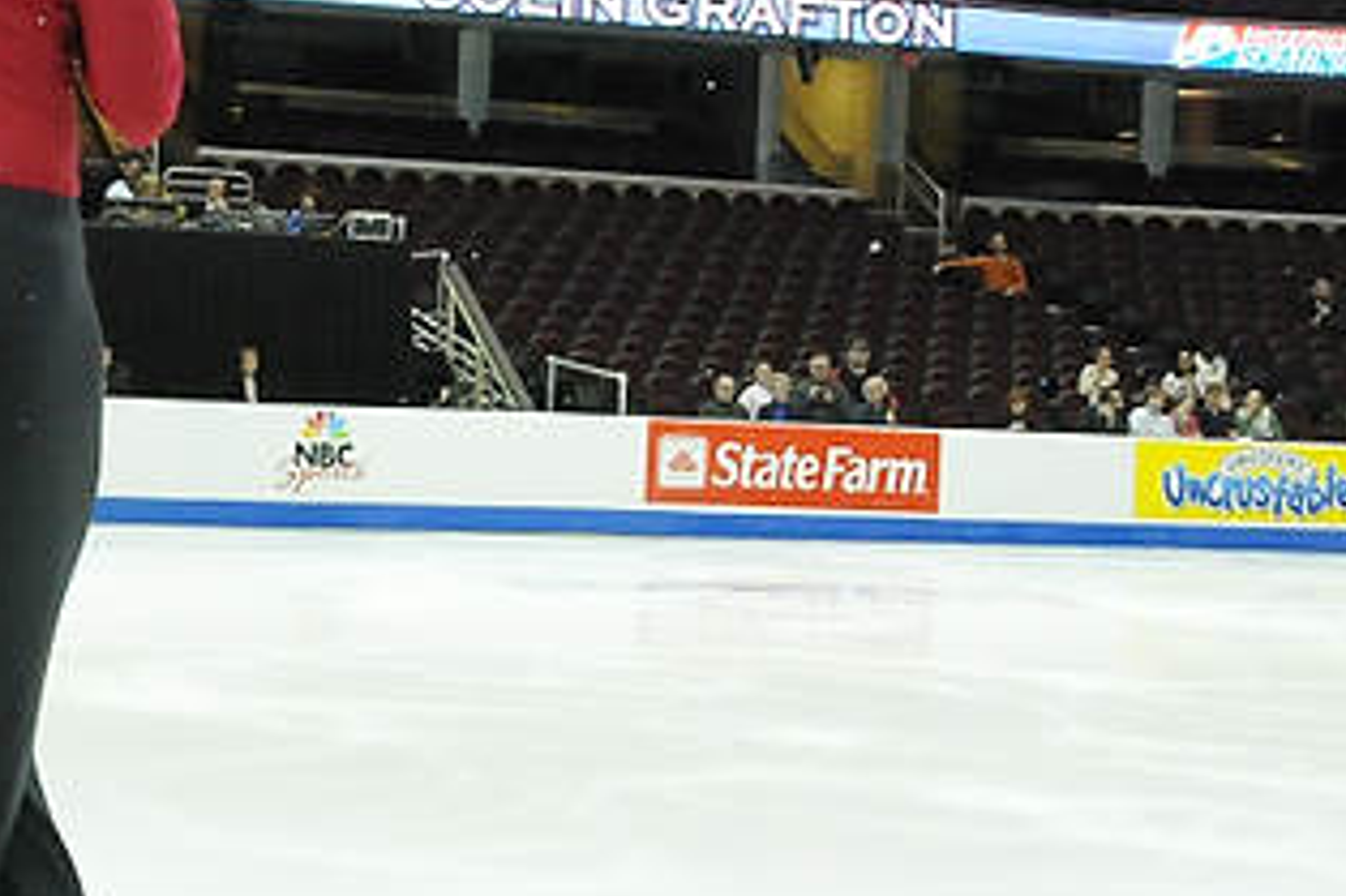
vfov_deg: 16.2
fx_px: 3139
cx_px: 47
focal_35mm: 84
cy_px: 379
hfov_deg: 23.3
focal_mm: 22
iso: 3200
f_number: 5.6
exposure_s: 1/500
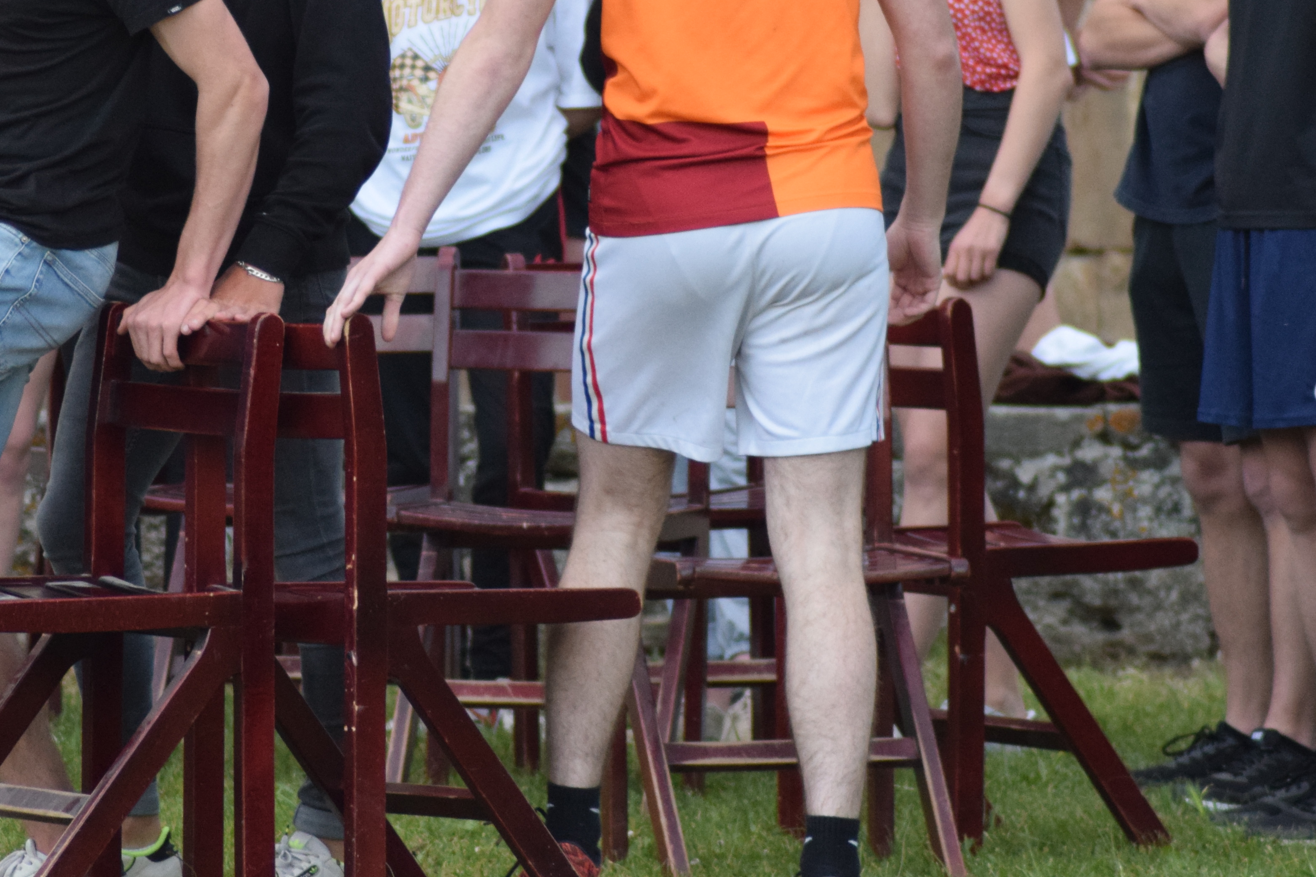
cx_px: 407
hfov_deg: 5.3
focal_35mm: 388
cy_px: 172
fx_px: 14181
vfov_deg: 3.5
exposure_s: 1/500
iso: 1400
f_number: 4.2
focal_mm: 135
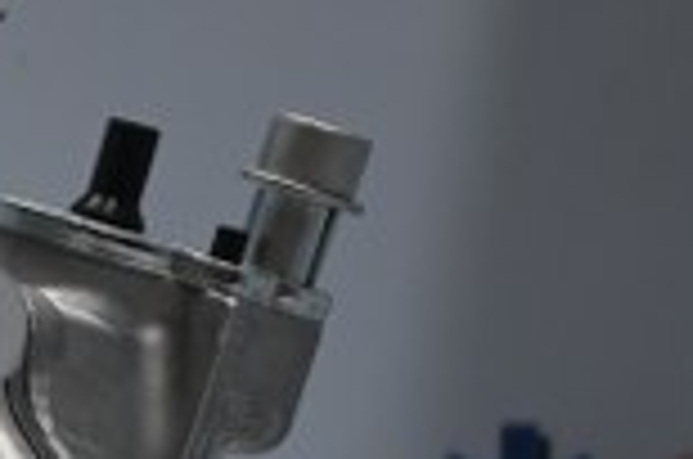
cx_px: -567
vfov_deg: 6.6
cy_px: 608
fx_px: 3937
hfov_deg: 9.6
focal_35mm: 205
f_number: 5.3
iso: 560
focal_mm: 35
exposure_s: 1/60
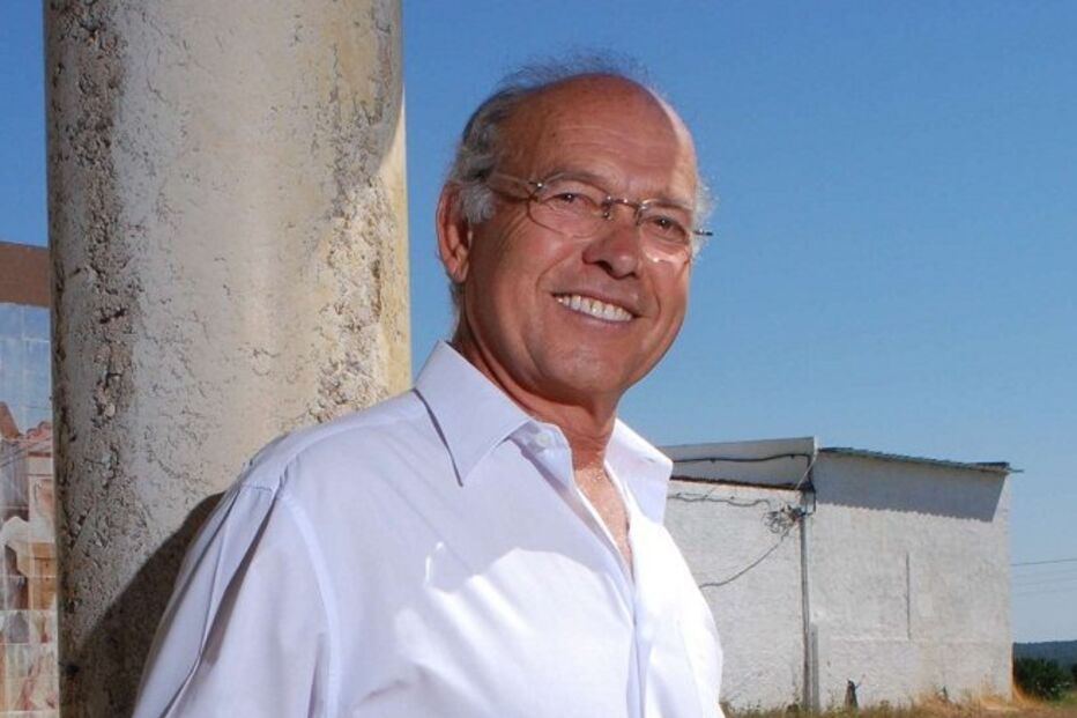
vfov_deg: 43.6
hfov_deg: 61.9
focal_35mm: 30
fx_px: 897
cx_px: 538
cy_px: 359
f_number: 16
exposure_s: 1/250
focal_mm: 20
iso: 250
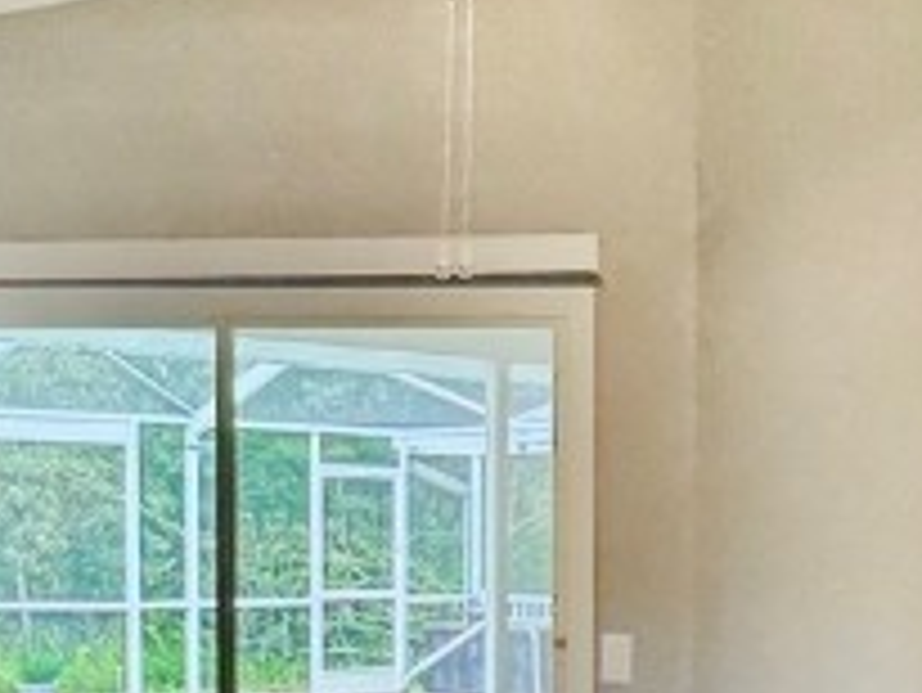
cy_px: 626
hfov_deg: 27.4
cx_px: 693
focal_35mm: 70
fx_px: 1866
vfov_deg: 20.6
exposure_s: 1/120
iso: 200
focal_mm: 2.22
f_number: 2.2
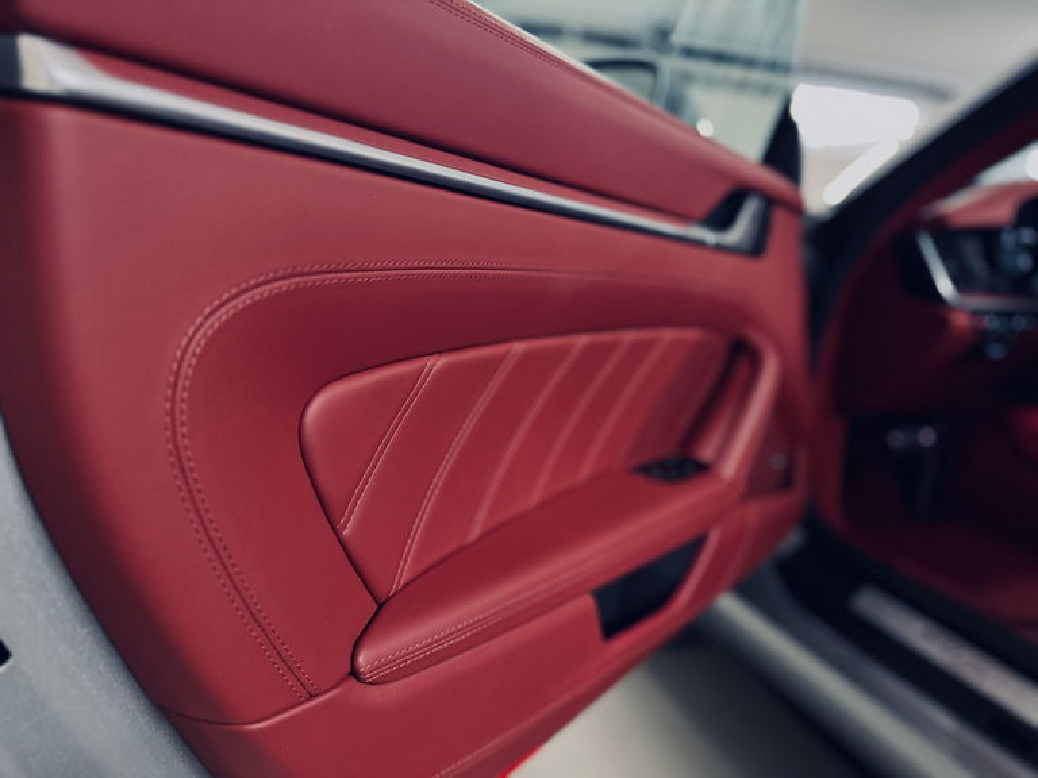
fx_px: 720
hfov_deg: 71.6
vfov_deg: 56.8
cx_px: 519
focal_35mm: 24
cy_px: 389
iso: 640
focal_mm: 6.76
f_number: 1.78
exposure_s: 1/33
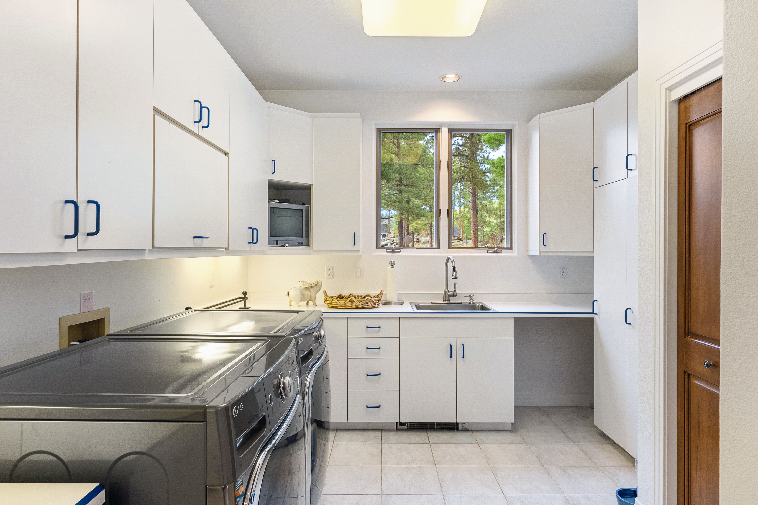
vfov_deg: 59.5
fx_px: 442
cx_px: 379
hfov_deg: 81.2
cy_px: 252
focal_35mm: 21
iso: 1000
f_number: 9
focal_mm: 21
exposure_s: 1/15
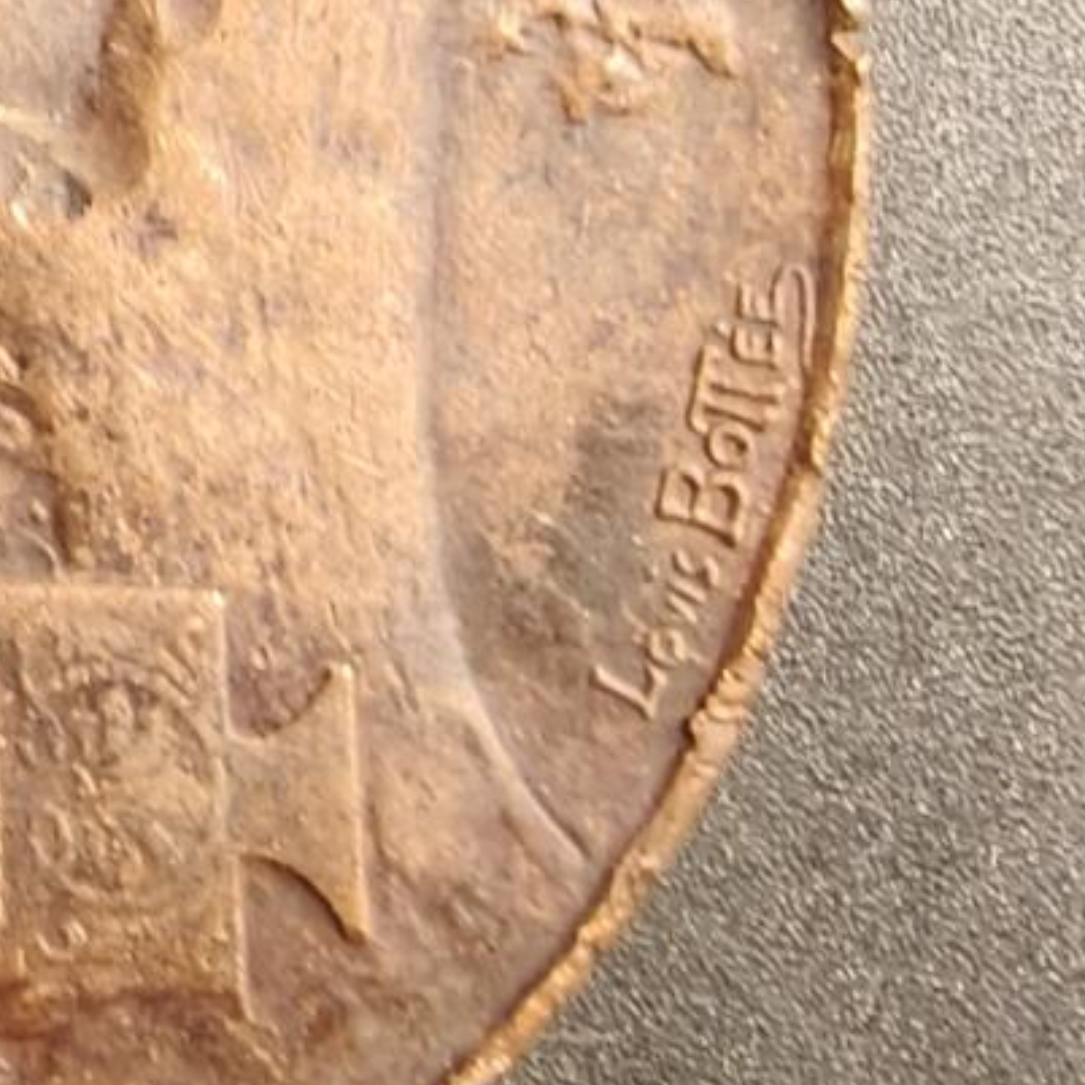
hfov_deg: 16.9
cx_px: -656
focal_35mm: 91
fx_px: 3227
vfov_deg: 19.0
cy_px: 356
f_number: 2
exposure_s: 1/51.3
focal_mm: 2.32
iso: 250
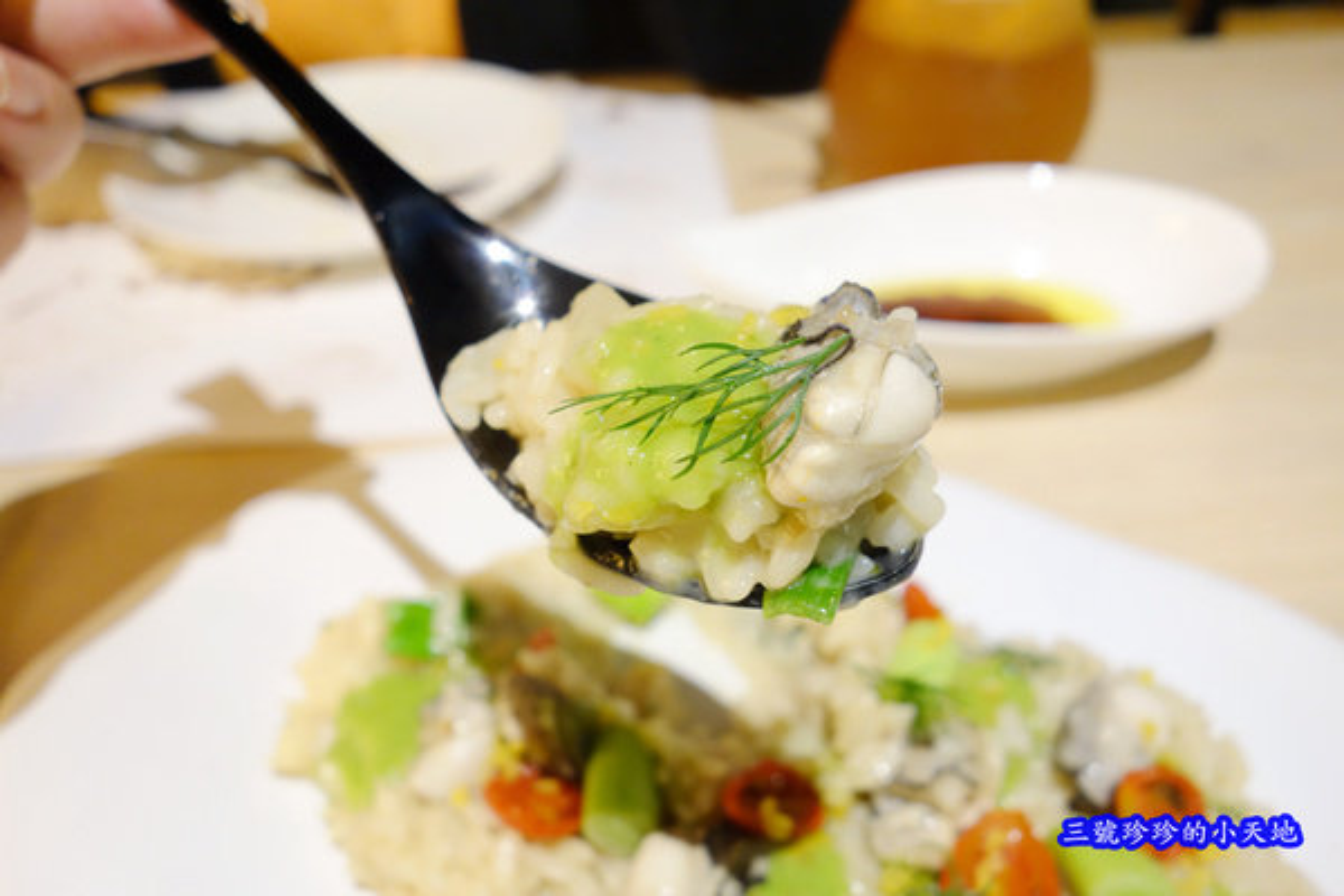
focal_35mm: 28
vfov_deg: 46.4
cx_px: 672
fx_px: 1045
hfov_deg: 65.5
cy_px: 448
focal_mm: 10.4
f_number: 3.5
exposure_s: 1/15
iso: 800
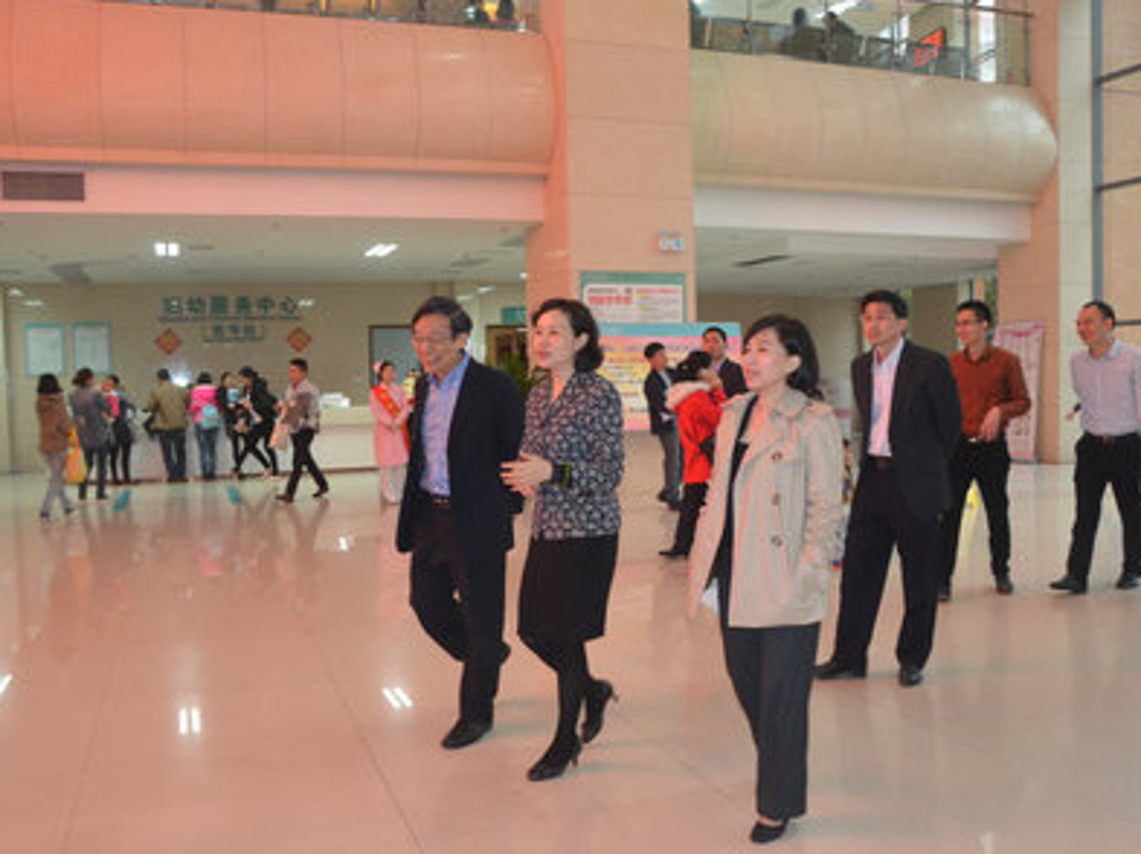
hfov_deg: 55.4
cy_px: 427
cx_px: 592
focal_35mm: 33
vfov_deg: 42.9
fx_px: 1087
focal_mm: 20
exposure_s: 1/60
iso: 2000
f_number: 6.3
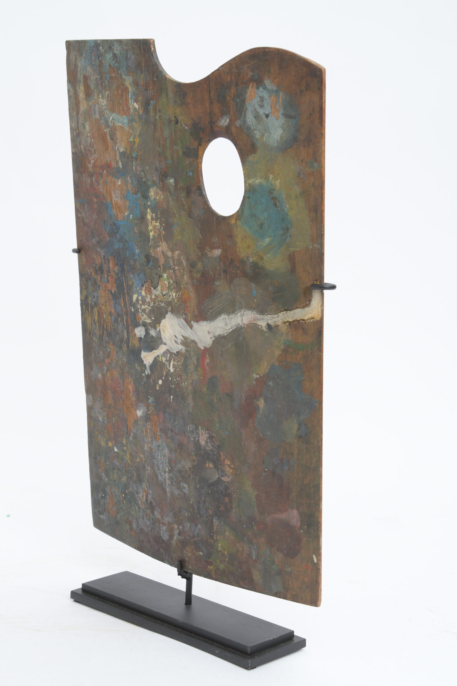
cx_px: 228
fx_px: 1428
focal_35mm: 75
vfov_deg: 27.0
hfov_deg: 18.2
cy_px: 343
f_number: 11
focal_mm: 50
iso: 200
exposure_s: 1/125
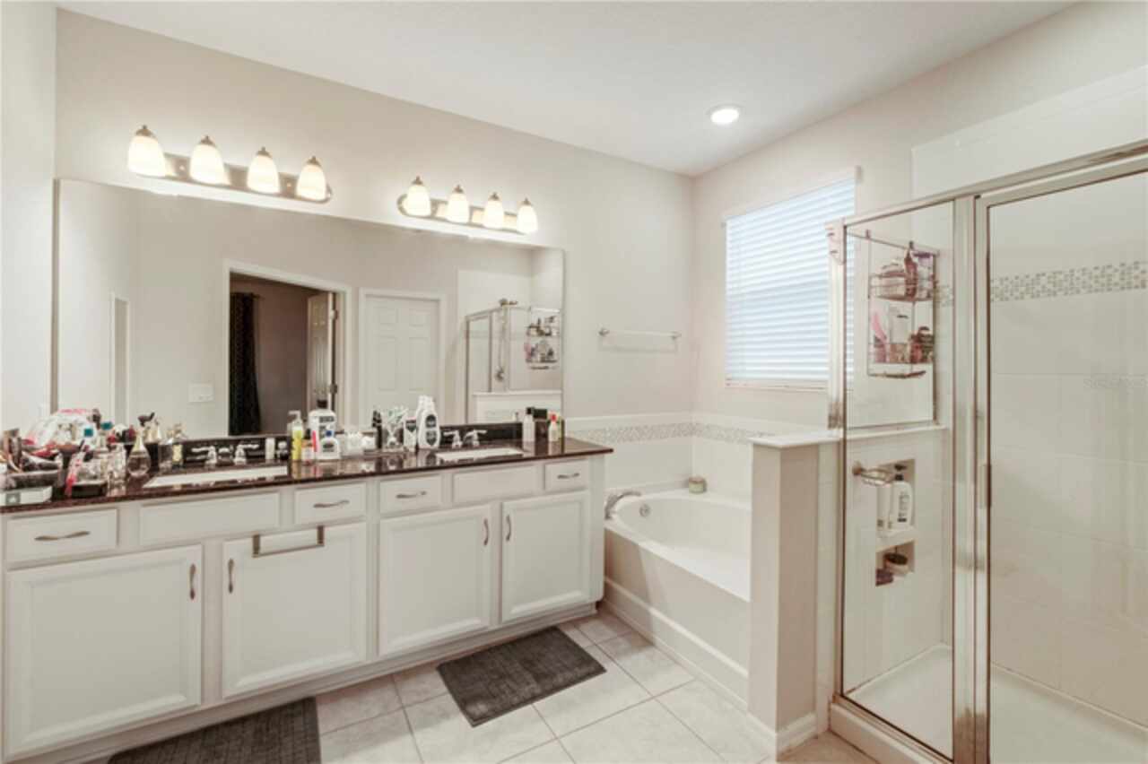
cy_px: 382
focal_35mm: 15
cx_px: 574
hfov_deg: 100.4
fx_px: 478
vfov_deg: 77.3
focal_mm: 10
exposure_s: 1/2
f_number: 16
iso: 200
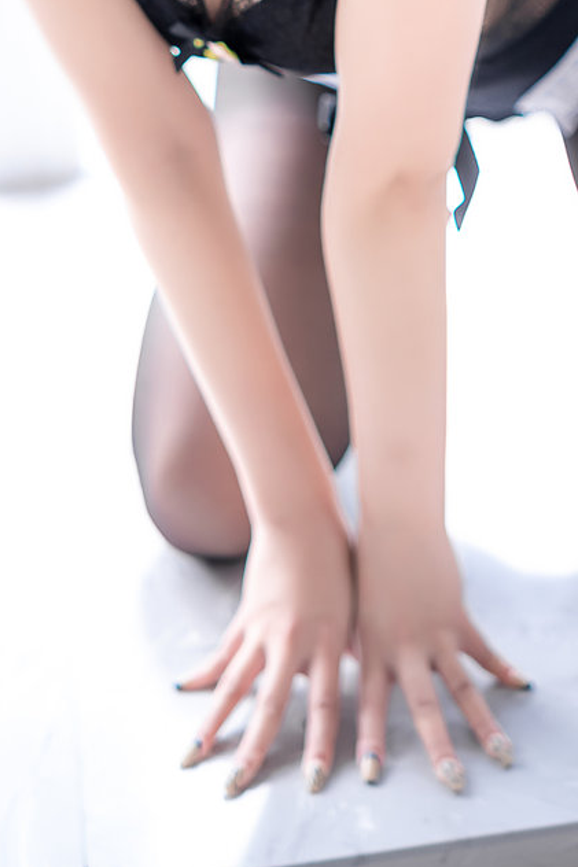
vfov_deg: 20.4
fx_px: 2289
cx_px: 364
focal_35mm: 95
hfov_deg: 14.4
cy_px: -104
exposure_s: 1/60
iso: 125
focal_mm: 40
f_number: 2
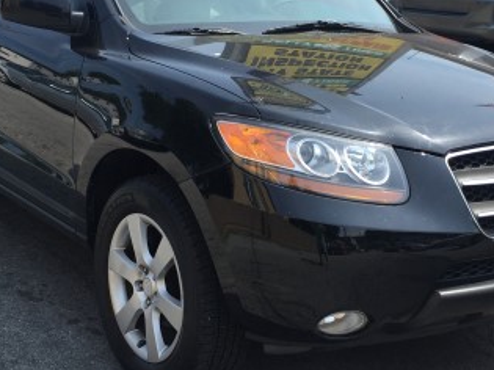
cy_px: 149
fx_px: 842
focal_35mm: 59
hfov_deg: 32.7
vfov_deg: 24.8
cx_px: 246
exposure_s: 1/879
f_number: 2.2
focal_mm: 4.15
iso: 32
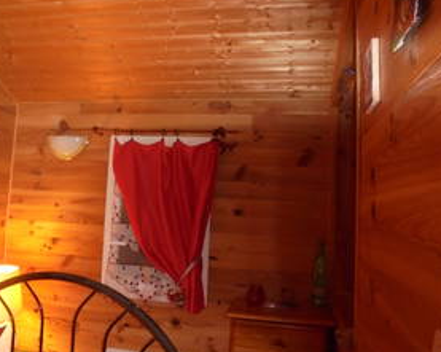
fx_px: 430
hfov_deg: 54.0
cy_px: 153
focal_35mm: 33
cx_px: 186
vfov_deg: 44.4
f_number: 3.5
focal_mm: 4.6
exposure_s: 1/30
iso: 400
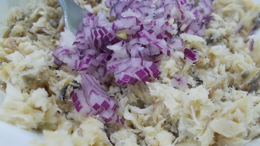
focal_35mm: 29
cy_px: 80
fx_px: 200
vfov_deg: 40.2
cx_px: 132
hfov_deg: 66.1
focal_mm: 4.6
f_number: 3.2
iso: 800
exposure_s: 1/20
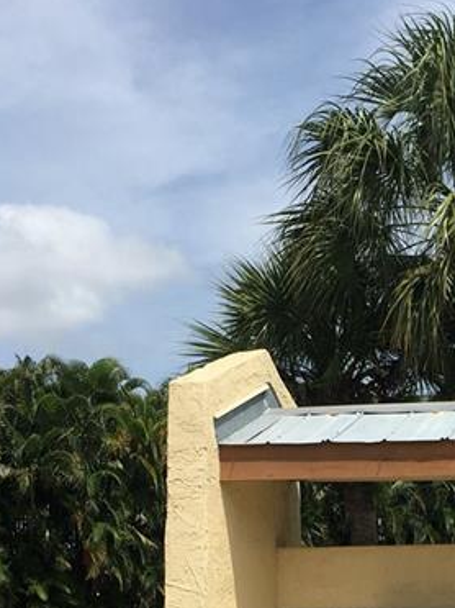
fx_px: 1052
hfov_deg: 23.8
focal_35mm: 60
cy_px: 593
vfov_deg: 30.2
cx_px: 404
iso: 25
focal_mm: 4.15
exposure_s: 1/2262
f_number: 2.2
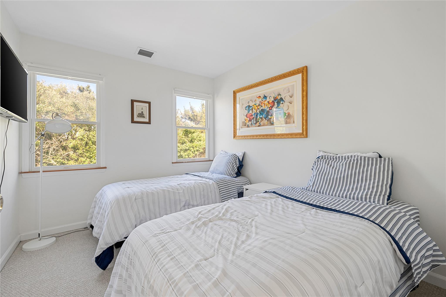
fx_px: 186
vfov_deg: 77.2
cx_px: 223
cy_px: 148
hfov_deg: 100.4
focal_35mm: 15
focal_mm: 15
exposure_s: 1/20
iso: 500
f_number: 8
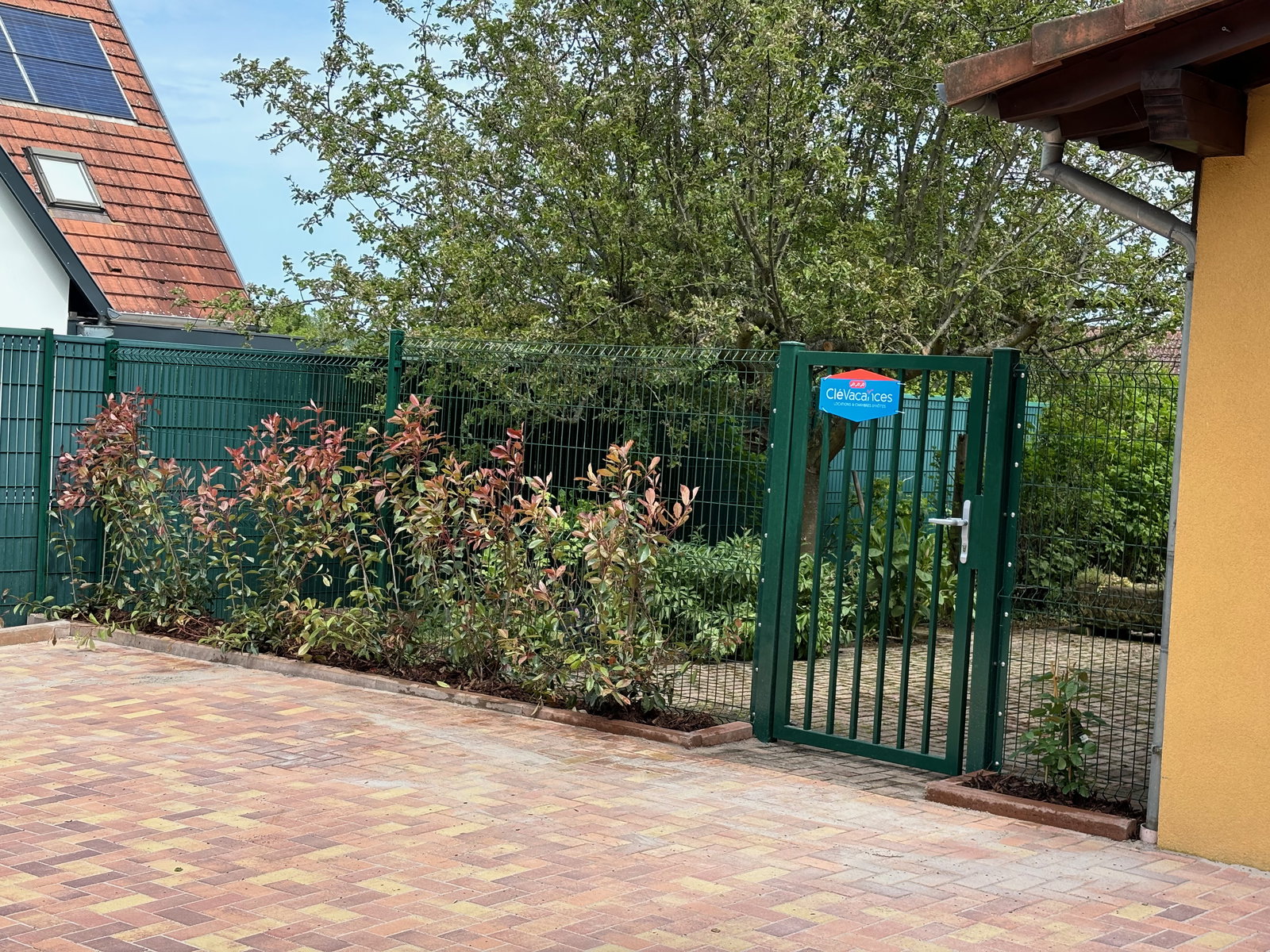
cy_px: 476
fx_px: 1908
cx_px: 635
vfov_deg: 28.0
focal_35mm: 52
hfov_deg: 36.8
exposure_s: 1/1205
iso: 40
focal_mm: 5.96
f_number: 1.6
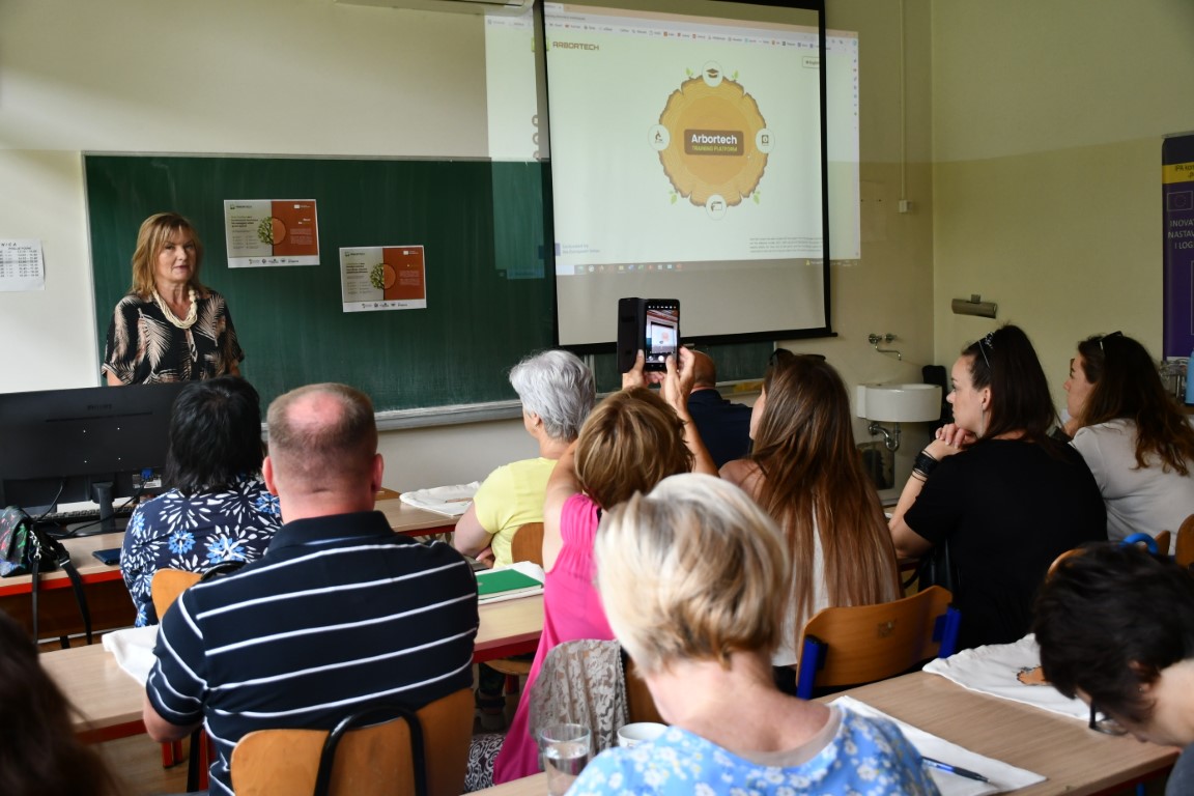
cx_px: 597
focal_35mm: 39
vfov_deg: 34.2
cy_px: 398
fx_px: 1293
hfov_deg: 49.6
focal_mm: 26
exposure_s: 1/125
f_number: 3.8
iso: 800
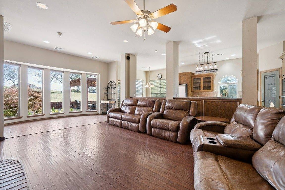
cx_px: 142
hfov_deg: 96.7
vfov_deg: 73.8
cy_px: 95
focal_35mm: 16
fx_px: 127
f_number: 7.1
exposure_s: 1/10
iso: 200
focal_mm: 16
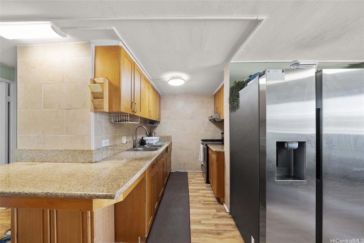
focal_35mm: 12
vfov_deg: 90.1
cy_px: 122
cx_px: 182
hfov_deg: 112.6
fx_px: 121
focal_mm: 12
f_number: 9
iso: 125
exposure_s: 1
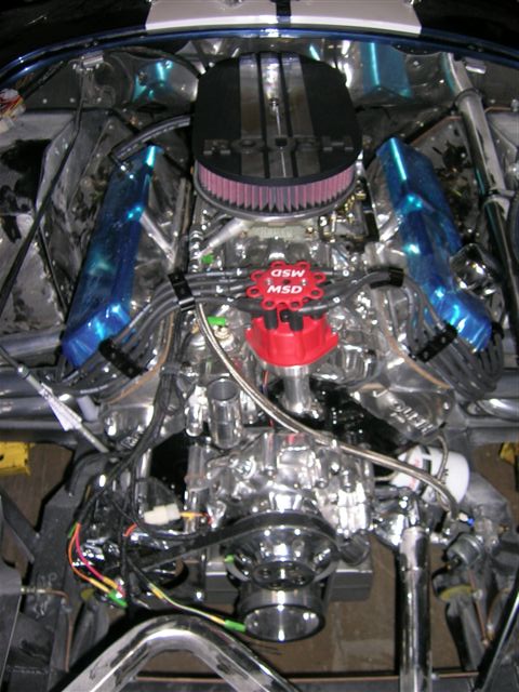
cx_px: 260
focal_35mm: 35
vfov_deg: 52.6
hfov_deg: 40.7
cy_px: 346
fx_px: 700
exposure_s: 1/60.1
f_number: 2.8
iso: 56
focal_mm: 5.4
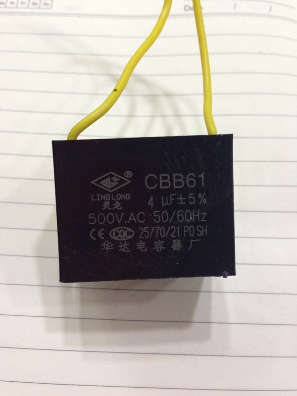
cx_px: 148
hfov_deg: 42.9
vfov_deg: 55.4
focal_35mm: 33
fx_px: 378
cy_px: 198
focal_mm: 4.12
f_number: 2.4
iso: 125
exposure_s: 1/20
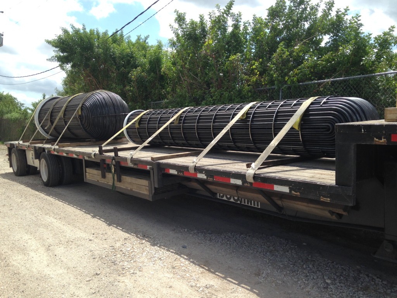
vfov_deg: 42.9
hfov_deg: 55.4
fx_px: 378
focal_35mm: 33
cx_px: 198
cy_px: 149
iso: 50
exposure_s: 1/1178
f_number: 2.4
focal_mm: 4.12
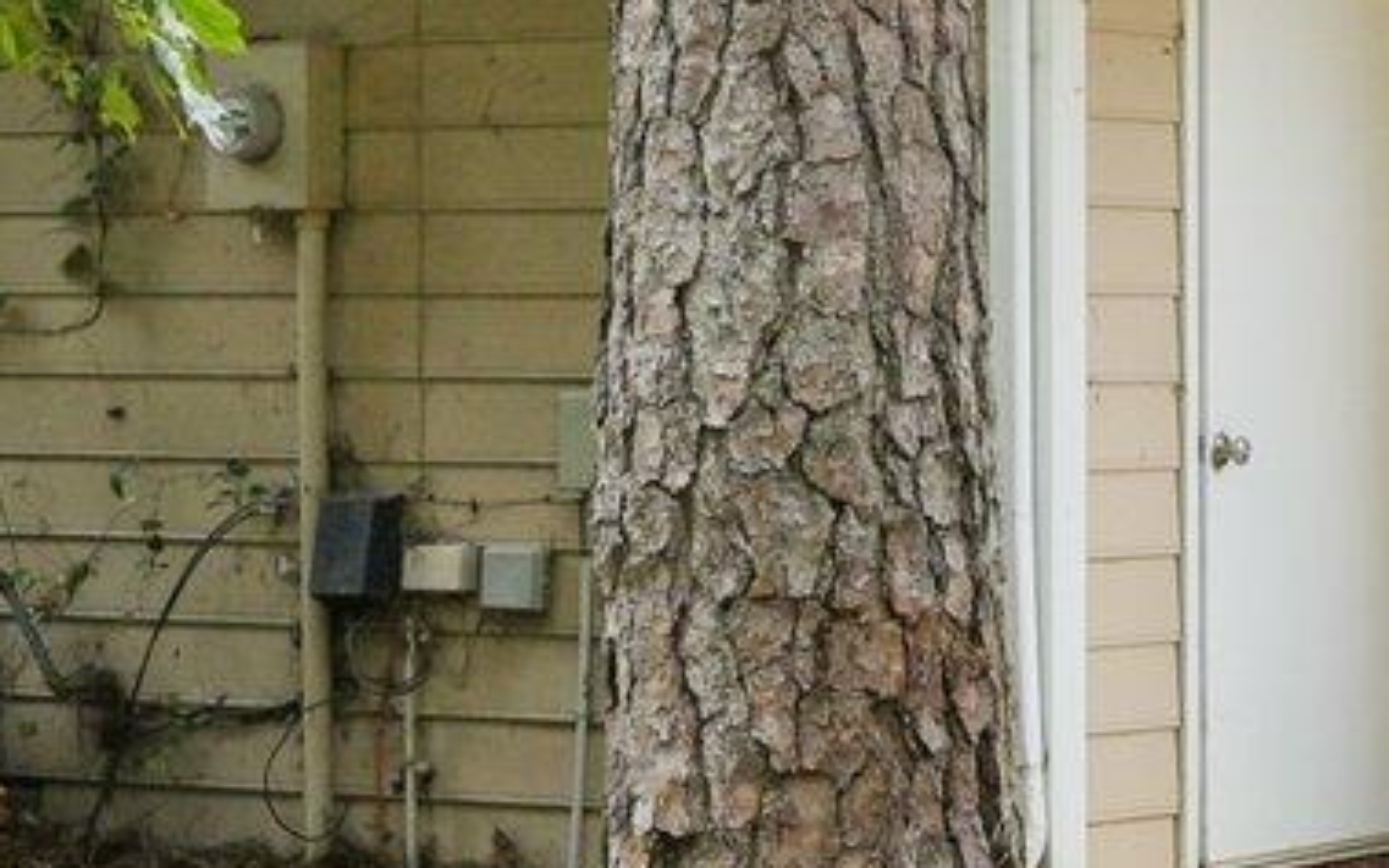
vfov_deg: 9.5
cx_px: 1869
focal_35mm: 135
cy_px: -401
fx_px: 5102
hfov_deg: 14.7
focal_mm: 24.5
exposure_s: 1/30
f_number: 8
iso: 100
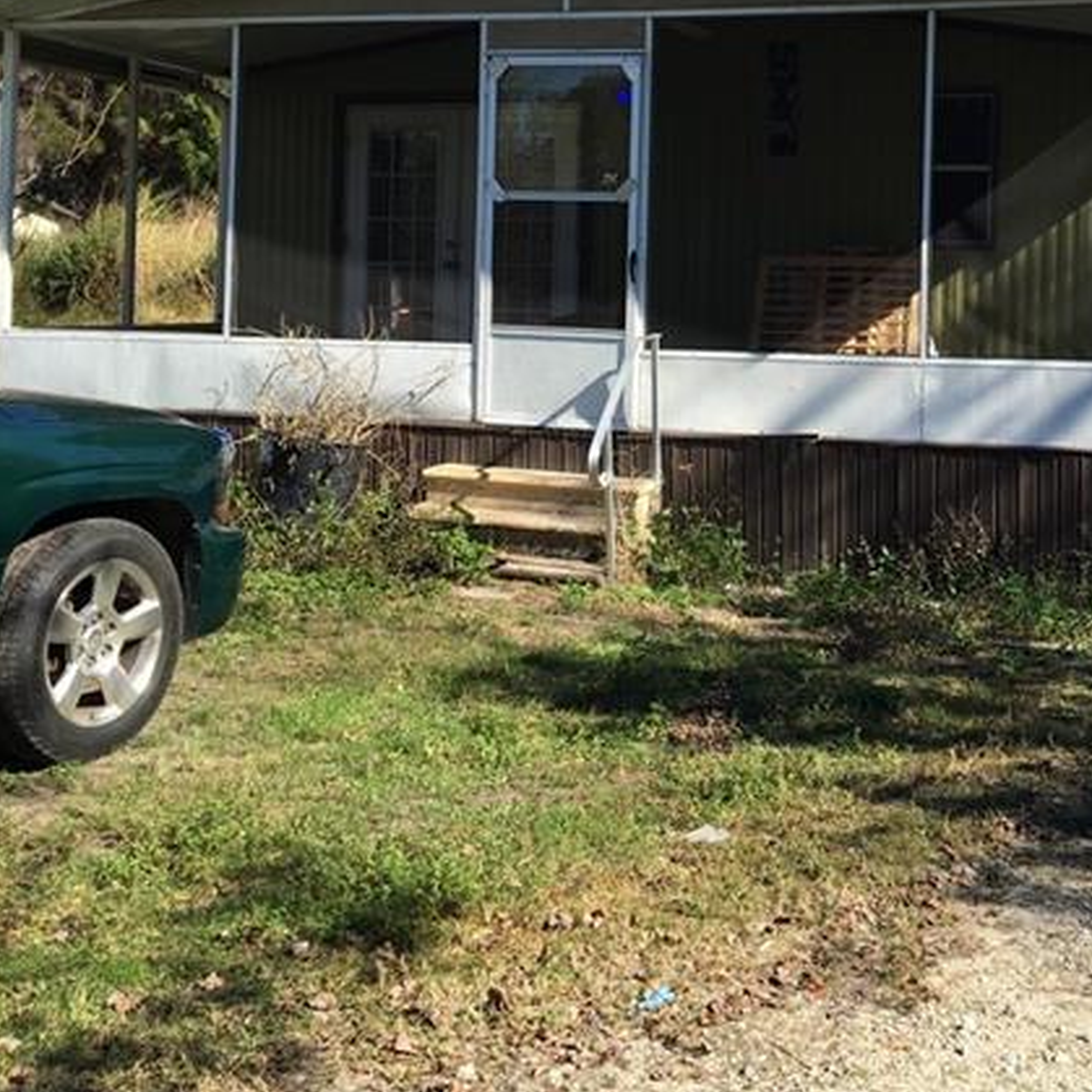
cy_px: 261
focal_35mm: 47
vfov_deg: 35.2
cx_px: 743
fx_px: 1677
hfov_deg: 35.6
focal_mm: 4.15
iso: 25
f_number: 2.2
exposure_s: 1/712
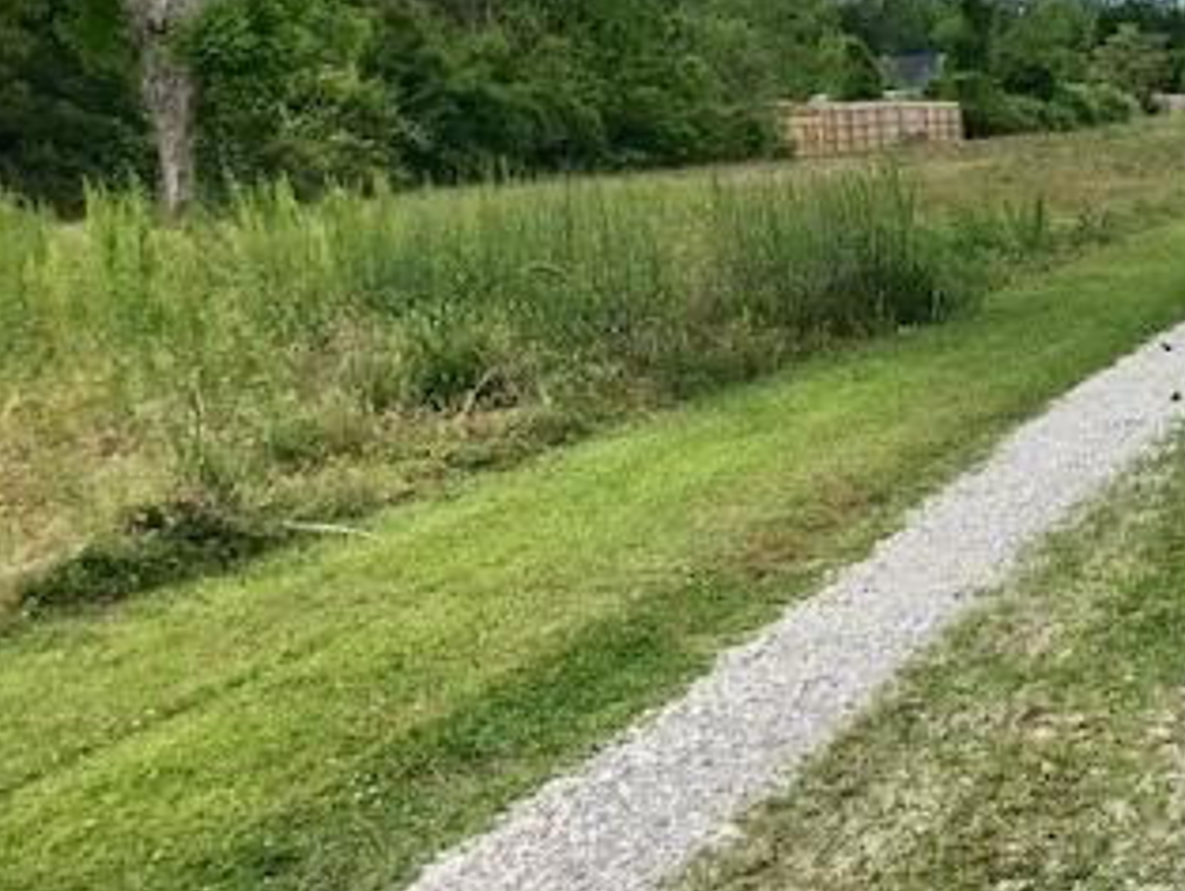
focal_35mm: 57
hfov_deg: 31.4
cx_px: 1170
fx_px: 1953
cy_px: 291
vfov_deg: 25.5
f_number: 1.8
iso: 20
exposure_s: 1/1742
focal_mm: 3.99
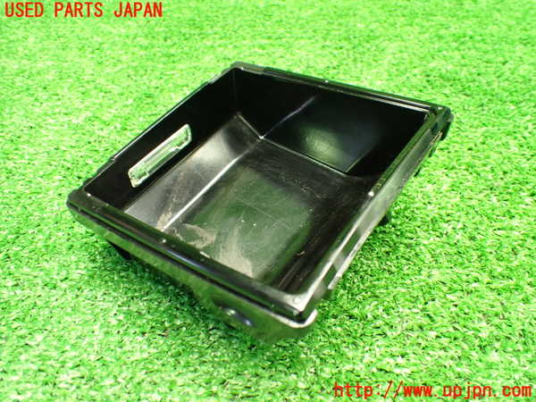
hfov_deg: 60.0
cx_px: 268
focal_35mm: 30
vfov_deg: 46.8
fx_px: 465
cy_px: 201
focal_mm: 5.4
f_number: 2.3
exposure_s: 1/40
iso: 800
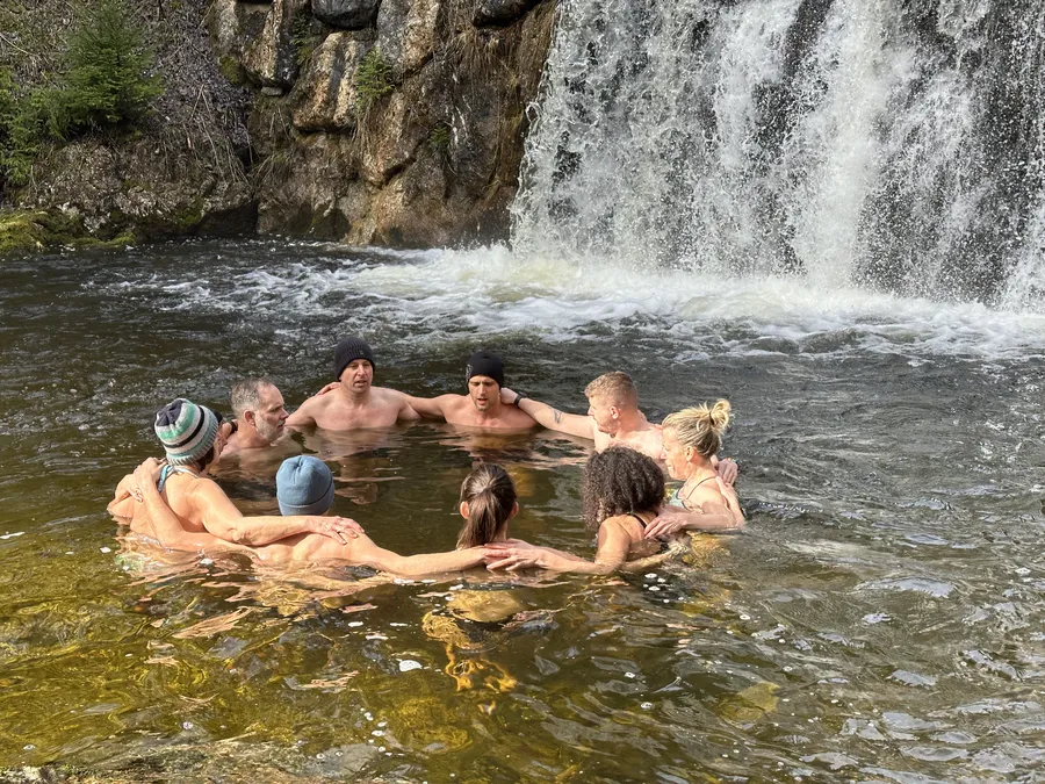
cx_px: 522
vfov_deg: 30.3
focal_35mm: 48
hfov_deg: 39.7
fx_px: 1449
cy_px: 392
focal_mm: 6.9
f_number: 1.8
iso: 64
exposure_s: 1/601
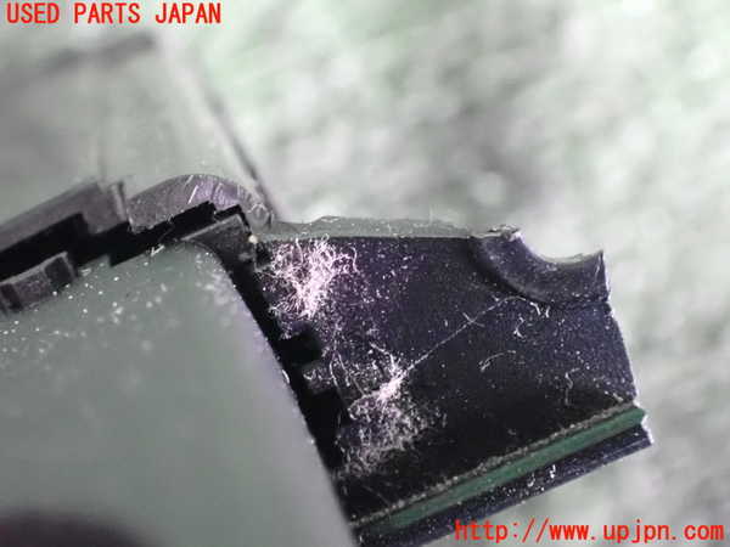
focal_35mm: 100
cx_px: 365
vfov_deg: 14.8
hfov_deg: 19.6
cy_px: 274
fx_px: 2109
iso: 6400
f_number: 4.9
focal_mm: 18
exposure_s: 1/80
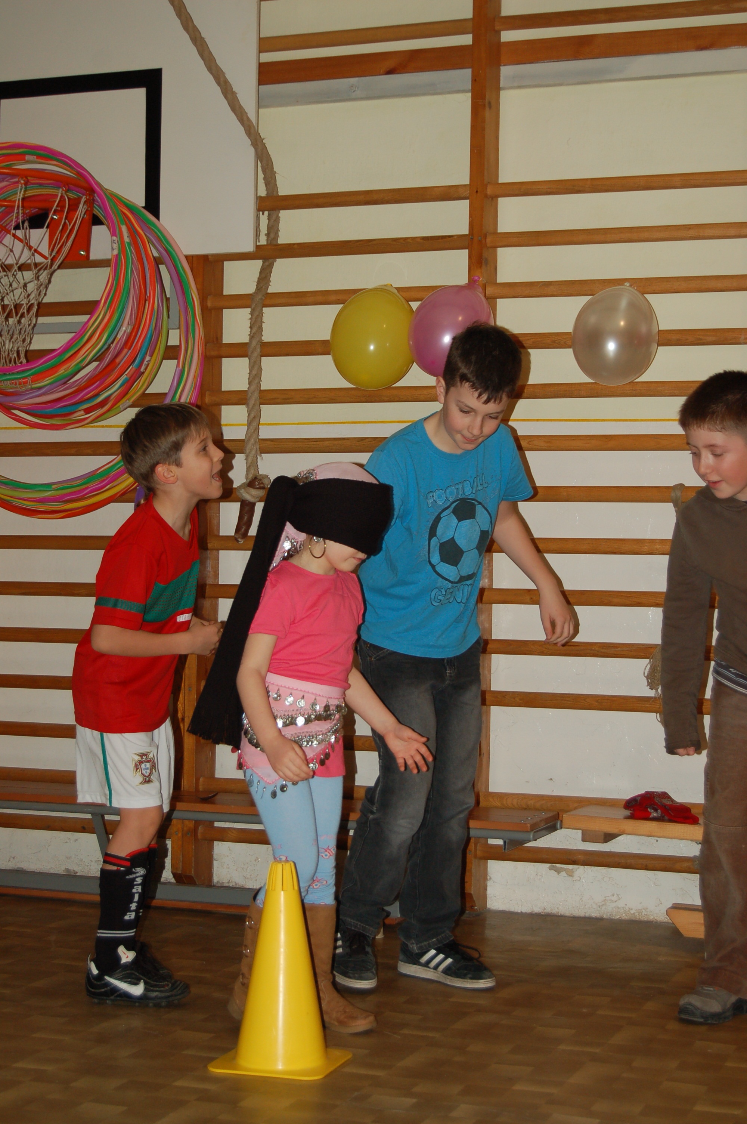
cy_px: 562
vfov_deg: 33.4
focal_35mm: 60
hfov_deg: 22.6
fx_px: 1871
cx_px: 374
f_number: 5
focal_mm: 40
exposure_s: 1/60
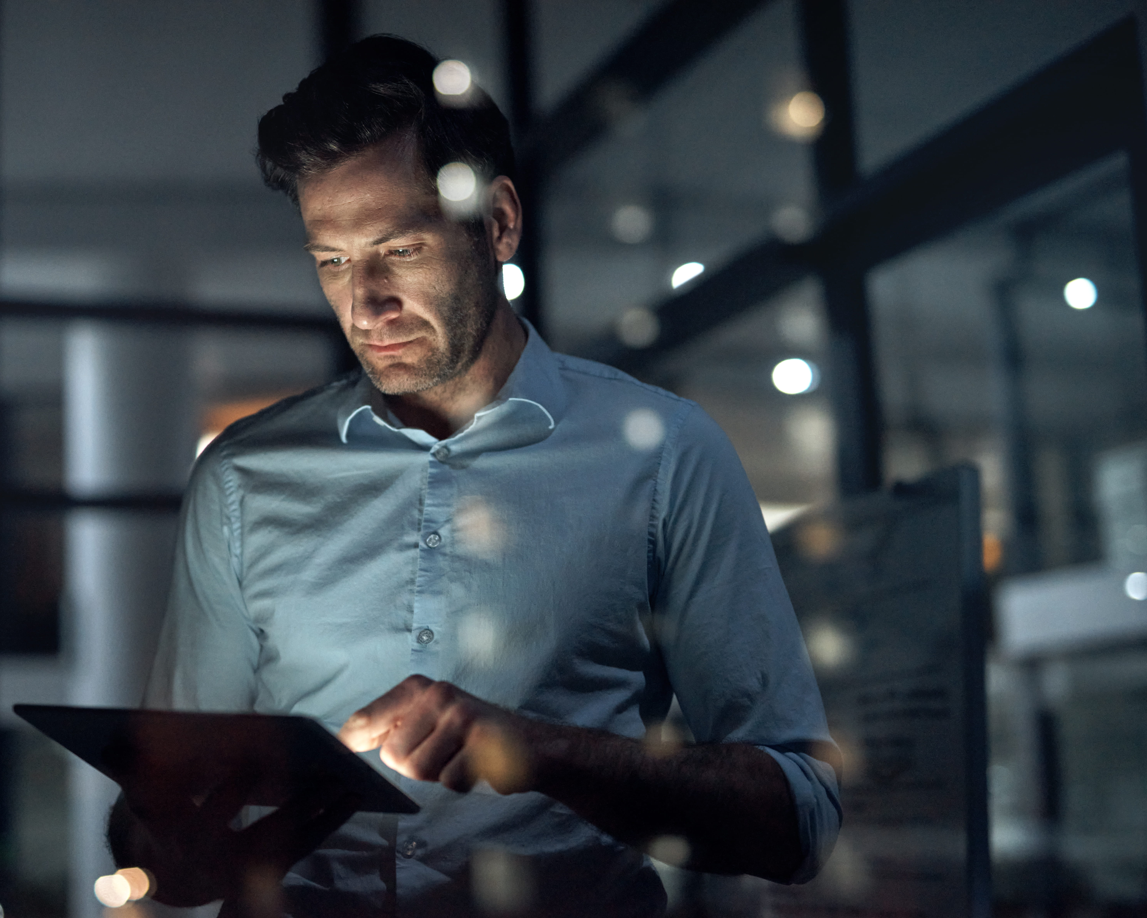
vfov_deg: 26.7
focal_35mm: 57
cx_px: 485
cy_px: 464
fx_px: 1935
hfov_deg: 33.0
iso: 640
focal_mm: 50
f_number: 1.8
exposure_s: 1/160
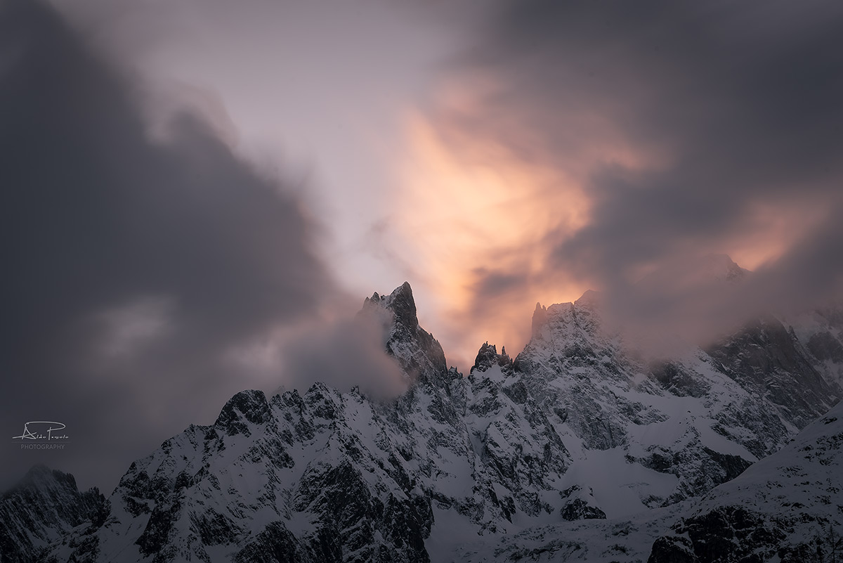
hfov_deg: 28.8
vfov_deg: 19.5
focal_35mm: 70
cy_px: 282
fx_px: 1640
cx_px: 422
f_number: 16
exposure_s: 78
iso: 64
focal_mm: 70
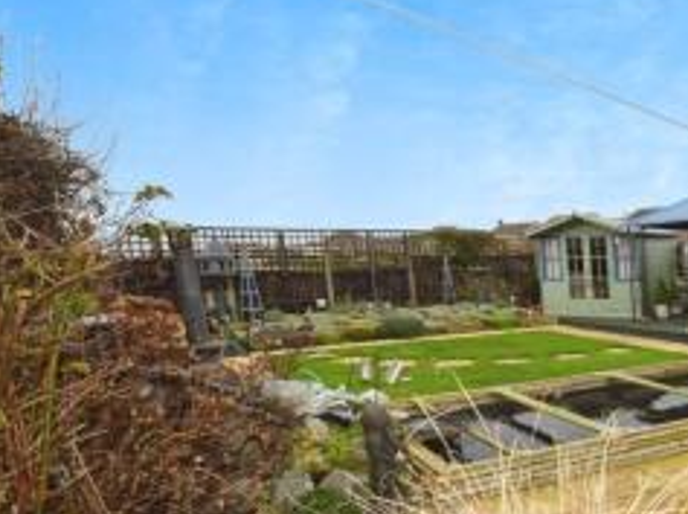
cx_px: 589
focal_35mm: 29
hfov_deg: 55.4
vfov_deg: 45.3
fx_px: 576
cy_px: 423
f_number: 5.6
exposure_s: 1/125
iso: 100
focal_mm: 10
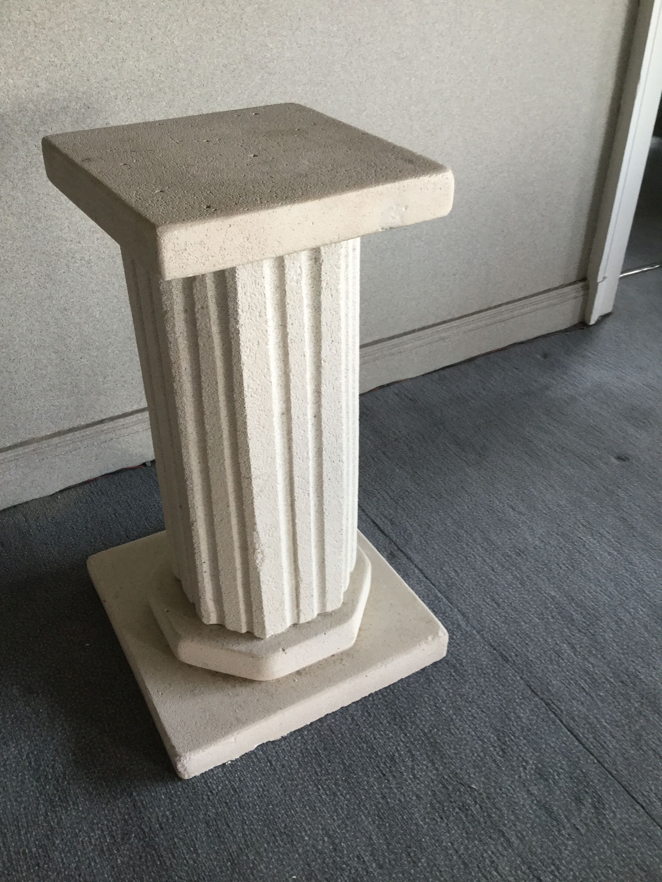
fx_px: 790
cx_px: 331
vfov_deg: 58.4
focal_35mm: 31
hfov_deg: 45.4
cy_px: 441
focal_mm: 3.3
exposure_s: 1/33
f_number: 2.4
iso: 64
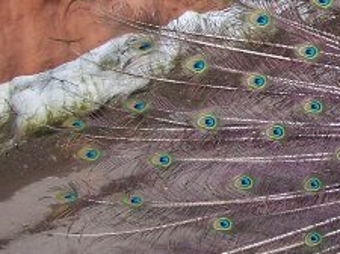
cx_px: 529
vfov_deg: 8.7
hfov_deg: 11.1
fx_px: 1677
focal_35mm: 171
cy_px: 91
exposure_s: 1/1000
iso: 80
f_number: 3
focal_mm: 8
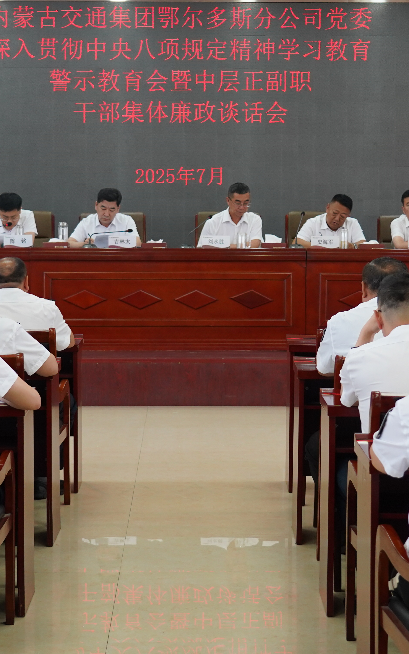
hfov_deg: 15.7
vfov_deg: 24.9
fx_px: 1480
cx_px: 223
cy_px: 288
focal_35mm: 83
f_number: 4
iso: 1600
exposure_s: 1/160
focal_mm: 41
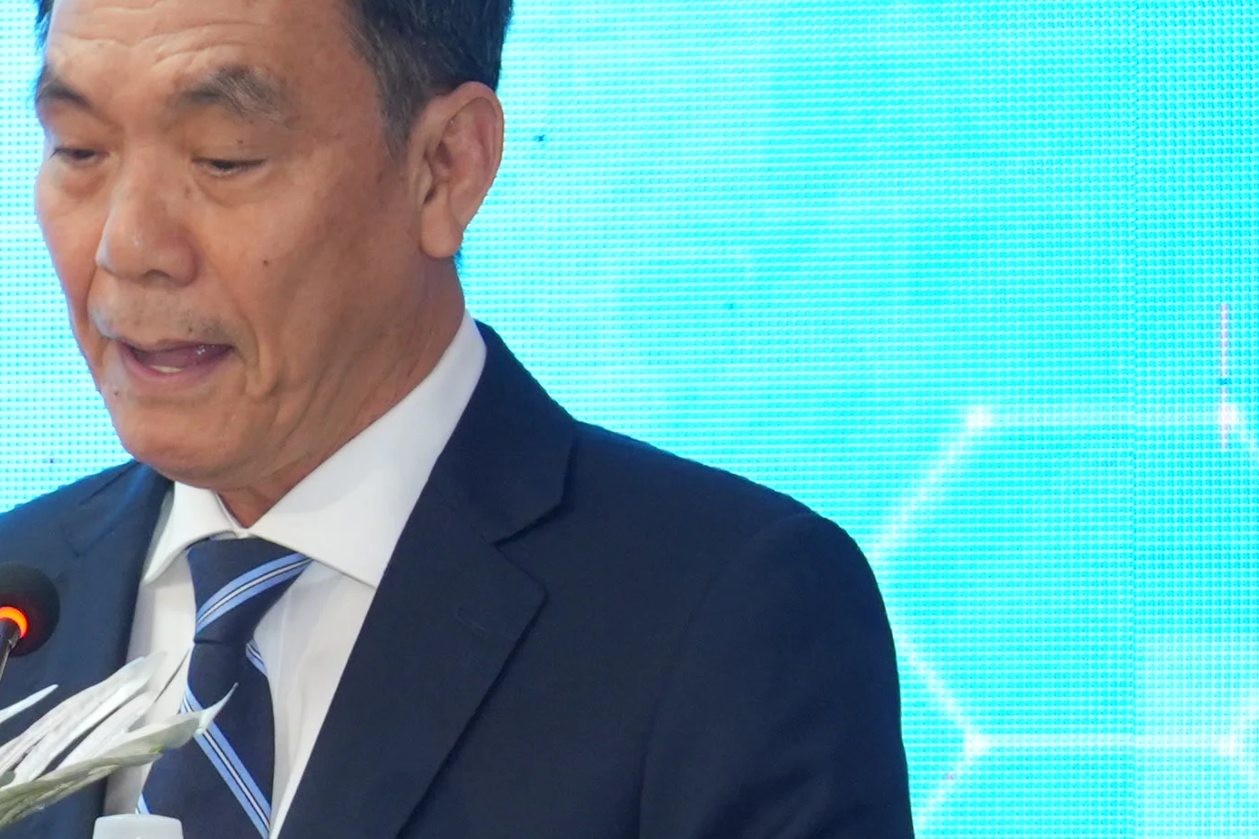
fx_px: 10806
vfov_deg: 4.4
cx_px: -1619
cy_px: 879
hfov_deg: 6.4
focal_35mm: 309
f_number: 3.5
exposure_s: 1/160
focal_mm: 61
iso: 1000
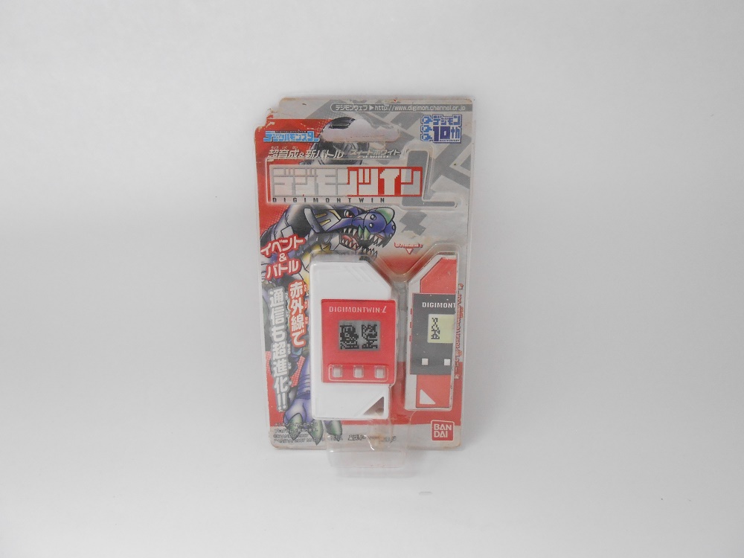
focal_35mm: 26
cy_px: 279
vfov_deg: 53.1
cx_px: 372
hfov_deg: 67.3
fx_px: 559
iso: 400
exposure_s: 1/25
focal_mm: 4.6
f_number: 3.5
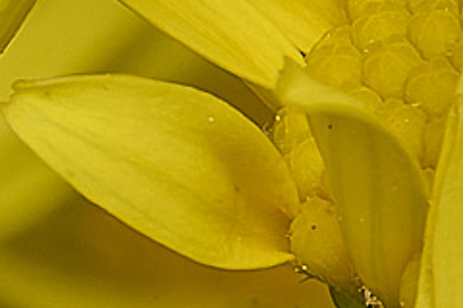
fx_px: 18107
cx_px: -959
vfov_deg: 1.0
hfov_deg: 1.5
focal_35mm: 1408
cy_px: -42
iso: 640
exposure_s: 1/250
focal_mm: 147
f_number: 51
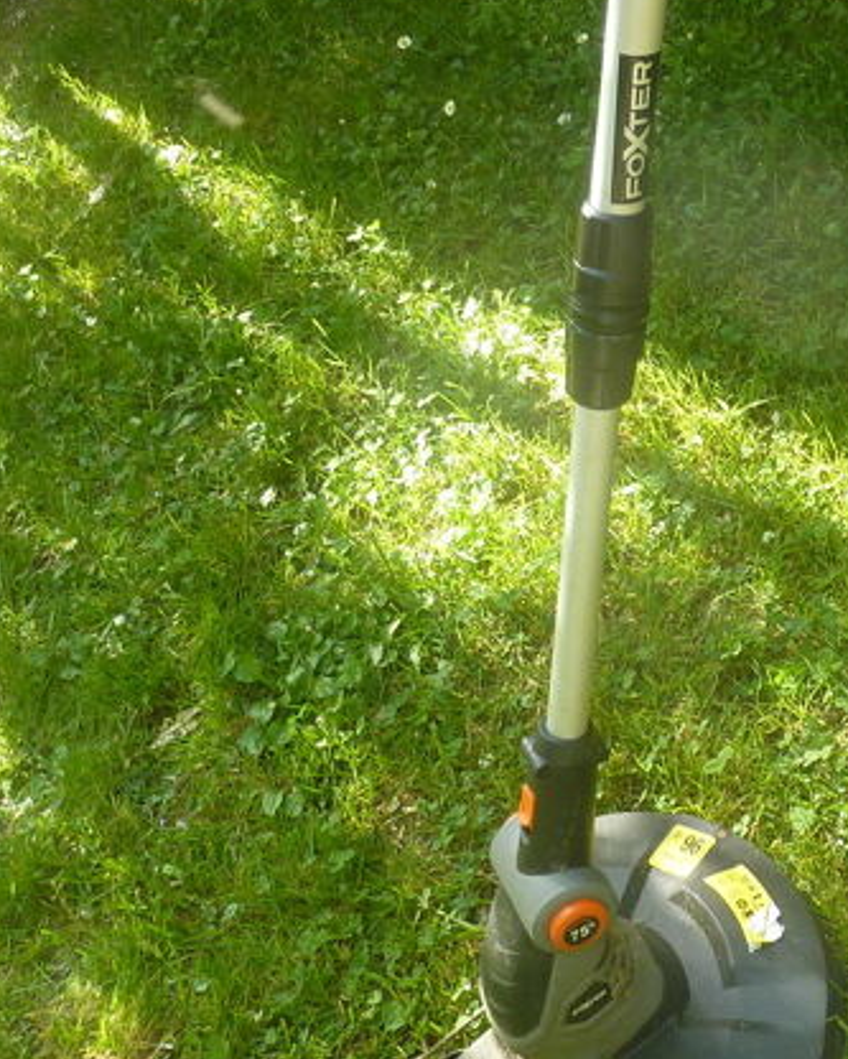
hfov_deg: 26.5
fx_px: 1788
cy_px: 328
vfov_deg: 32.7
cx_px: 601
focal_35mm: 57
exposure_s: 1/50
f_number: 3.3
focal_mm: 4.4
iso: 80
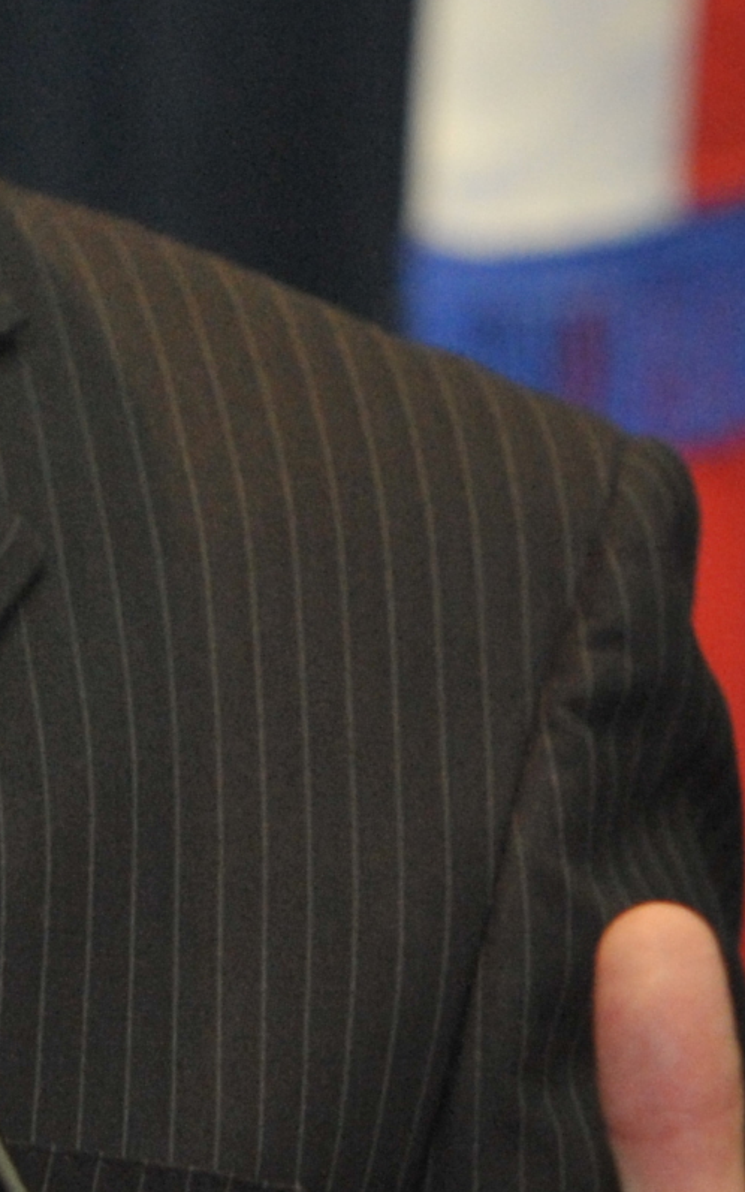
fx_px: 30055
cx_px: -163
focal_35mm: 925
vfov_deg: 2.3
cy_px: 241
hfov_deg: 1.4
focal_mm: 170
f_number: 2.8
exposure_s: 1/50
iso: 1600
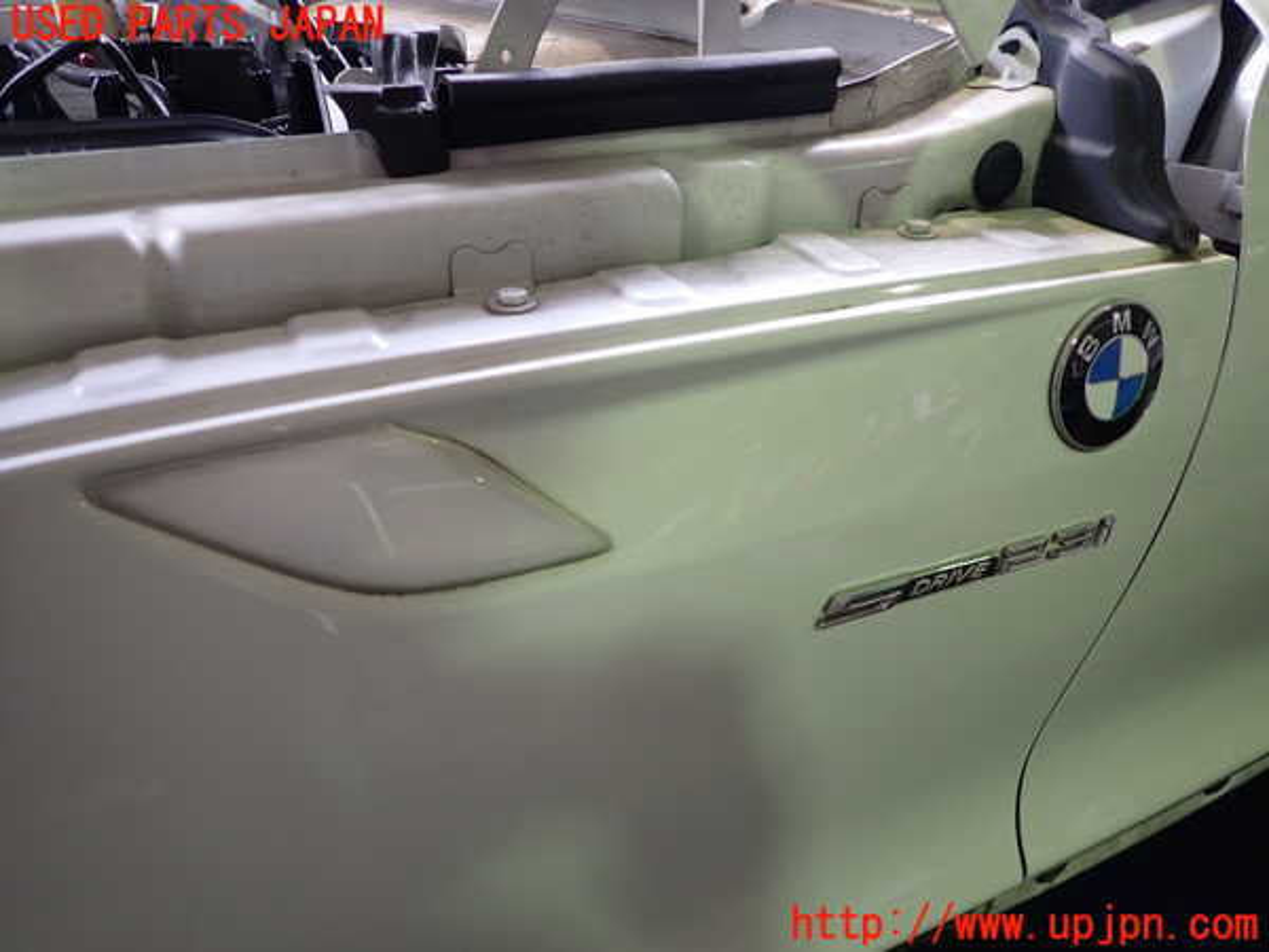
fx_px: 916
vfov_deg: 54.9
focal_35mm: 25
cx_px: 634
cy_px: 476
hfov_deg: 69.4
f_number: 2
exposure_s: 1/60
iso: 200
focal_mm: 4.5
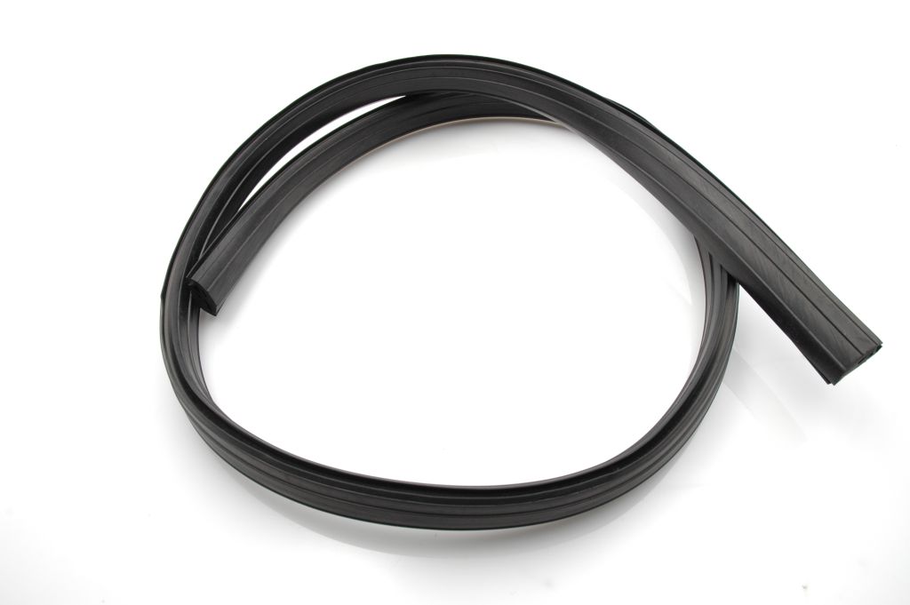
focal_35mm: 27
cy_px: 302
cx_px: 455
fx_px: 682
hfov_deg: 67.4
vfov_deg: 47.9
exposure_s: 1/6
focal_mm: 18
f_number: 9
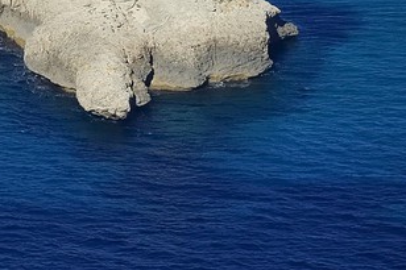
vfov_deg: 1.5
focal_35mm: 936
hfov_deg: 2.2
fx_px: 10550
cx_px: -633
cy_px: -335
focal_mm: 180
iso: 400
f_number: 9
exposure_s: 1/1000
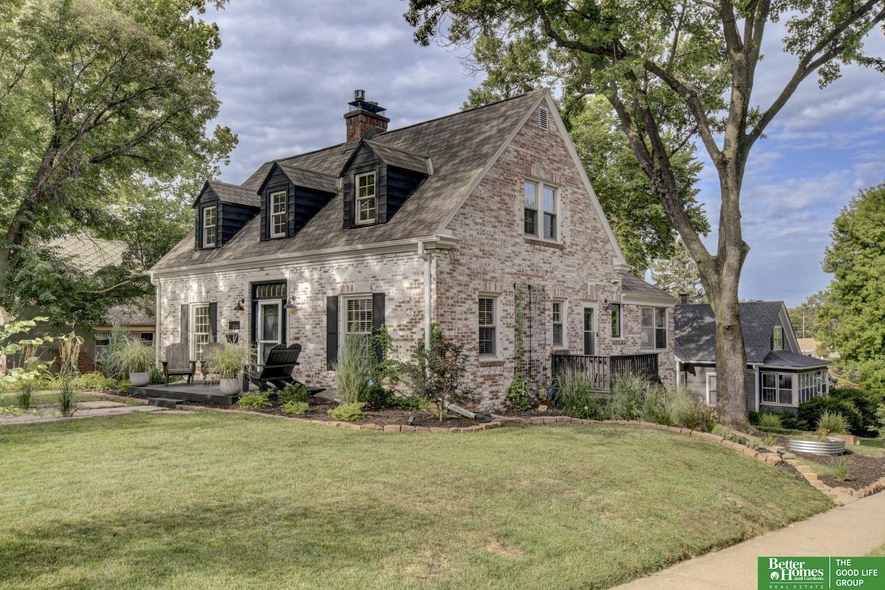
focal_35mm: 28
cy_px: 295
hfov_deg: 64.6
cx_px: 442
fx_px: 700
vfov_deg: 45.7
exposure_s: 1/200
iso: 400
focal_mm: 19
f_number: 8
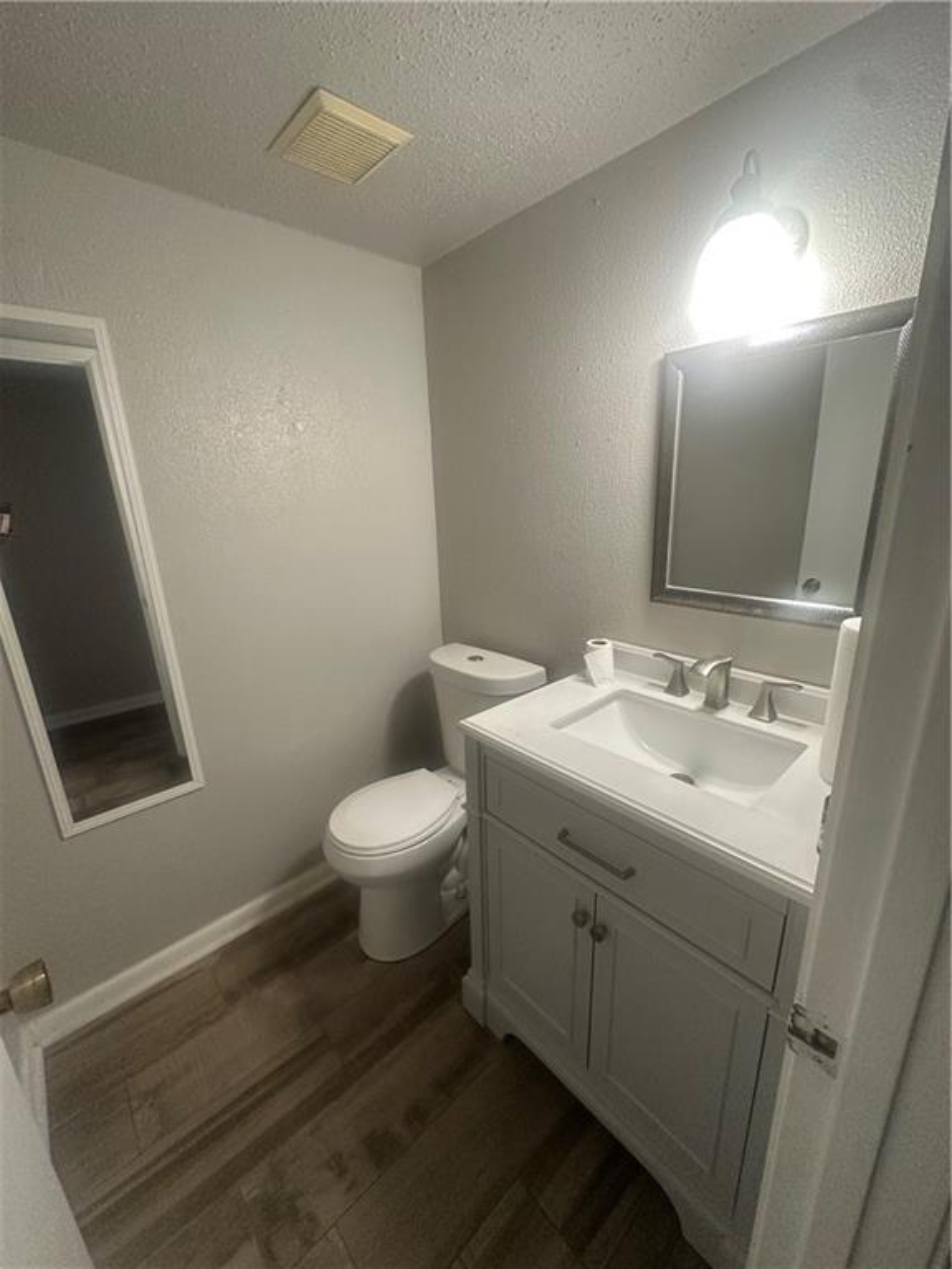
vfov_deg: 102.1
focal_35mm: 14
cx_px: 476
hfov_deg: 85.7
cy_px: 634
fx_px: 513
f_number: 2.2
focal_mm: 2.22
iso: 250
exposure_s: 1/120
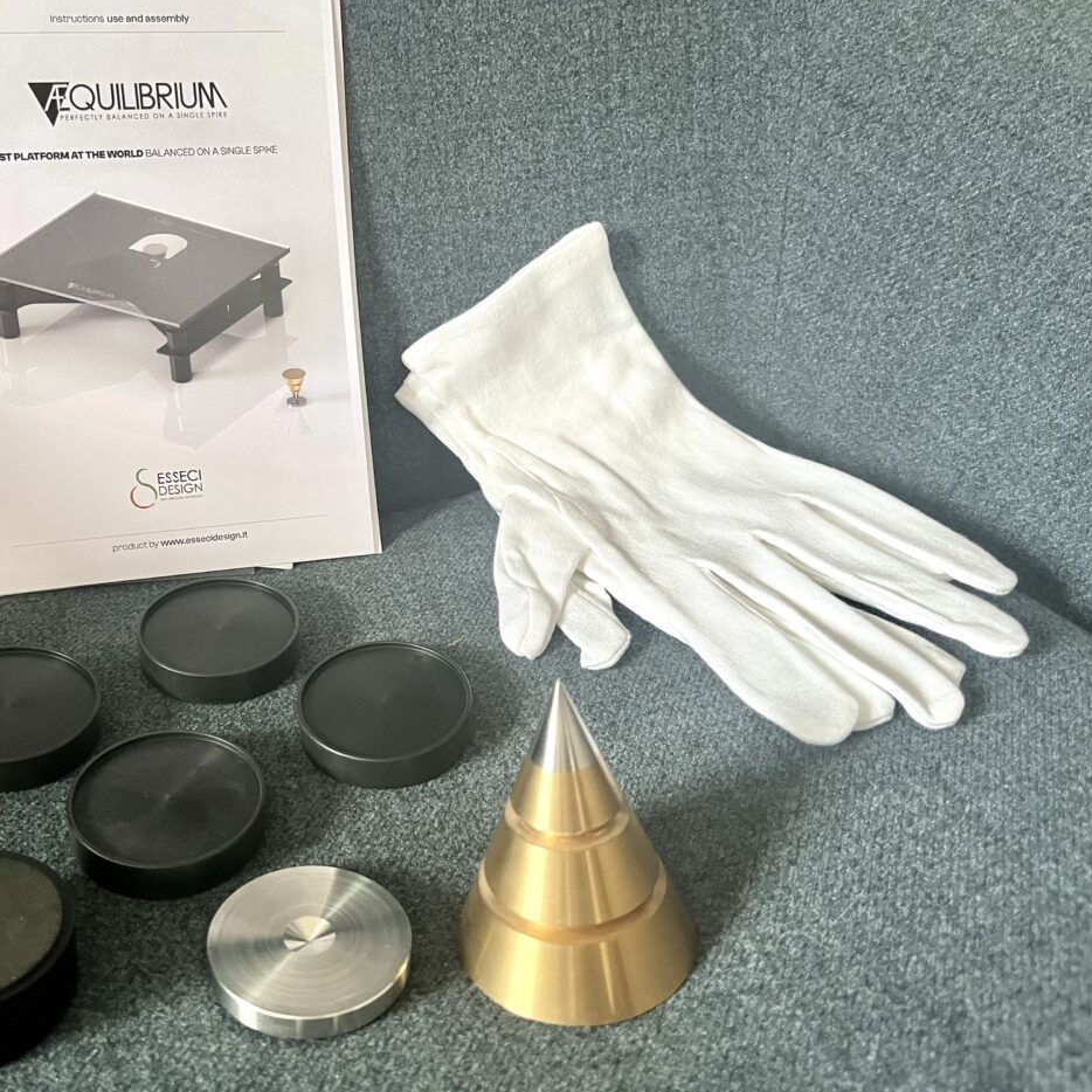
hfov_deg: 51.7
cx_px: 381
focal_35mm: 31
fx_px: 1106
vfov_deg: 52.5
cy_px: 549
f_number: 1.6
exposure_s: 1/60
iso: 200
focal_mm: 5.1
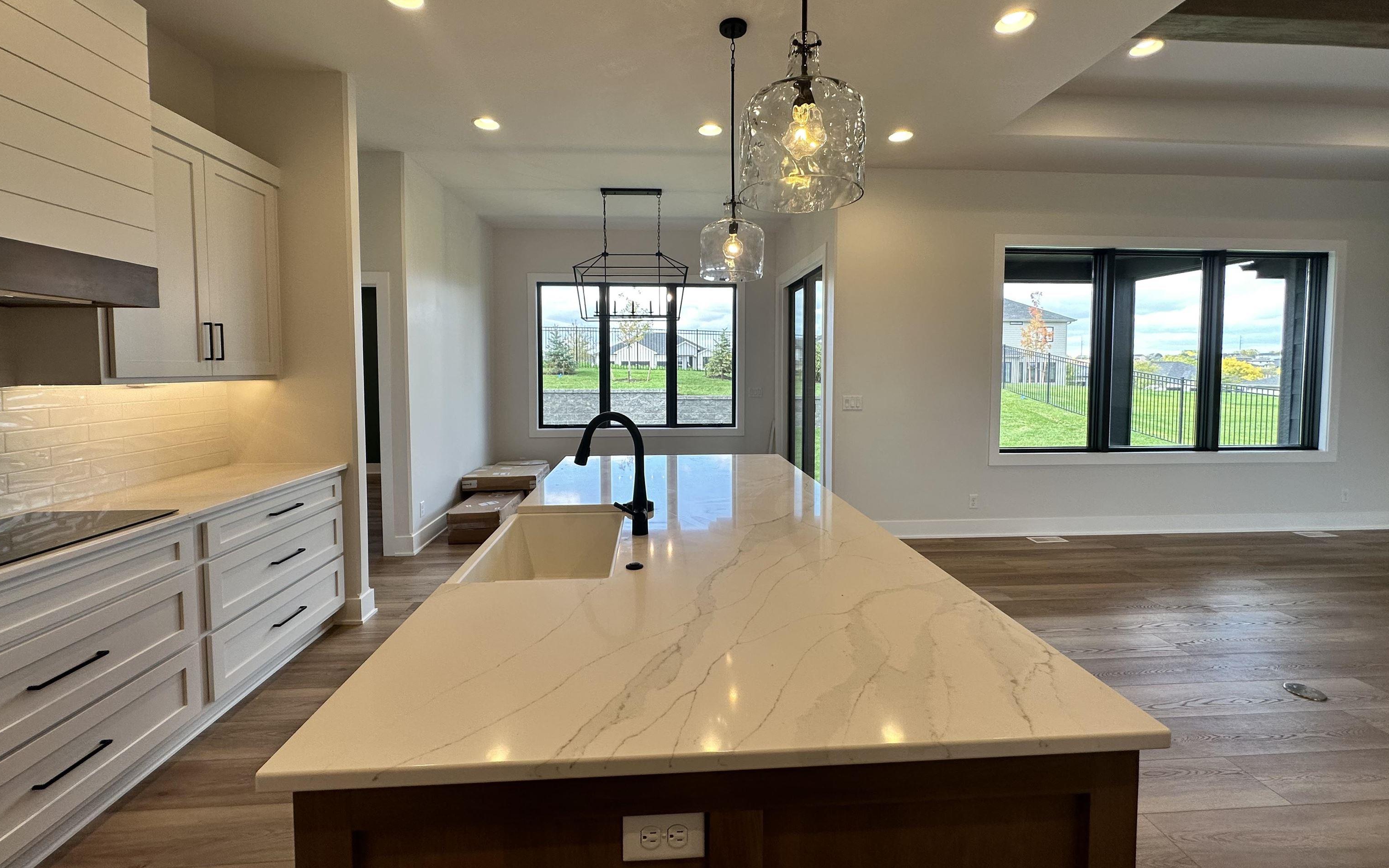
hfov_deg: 101.5
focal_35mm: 15
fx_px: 568
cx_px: 691
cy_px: 393
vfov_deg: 74.6
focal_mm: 2.22
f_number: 2.2
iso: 50
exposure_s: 1/120
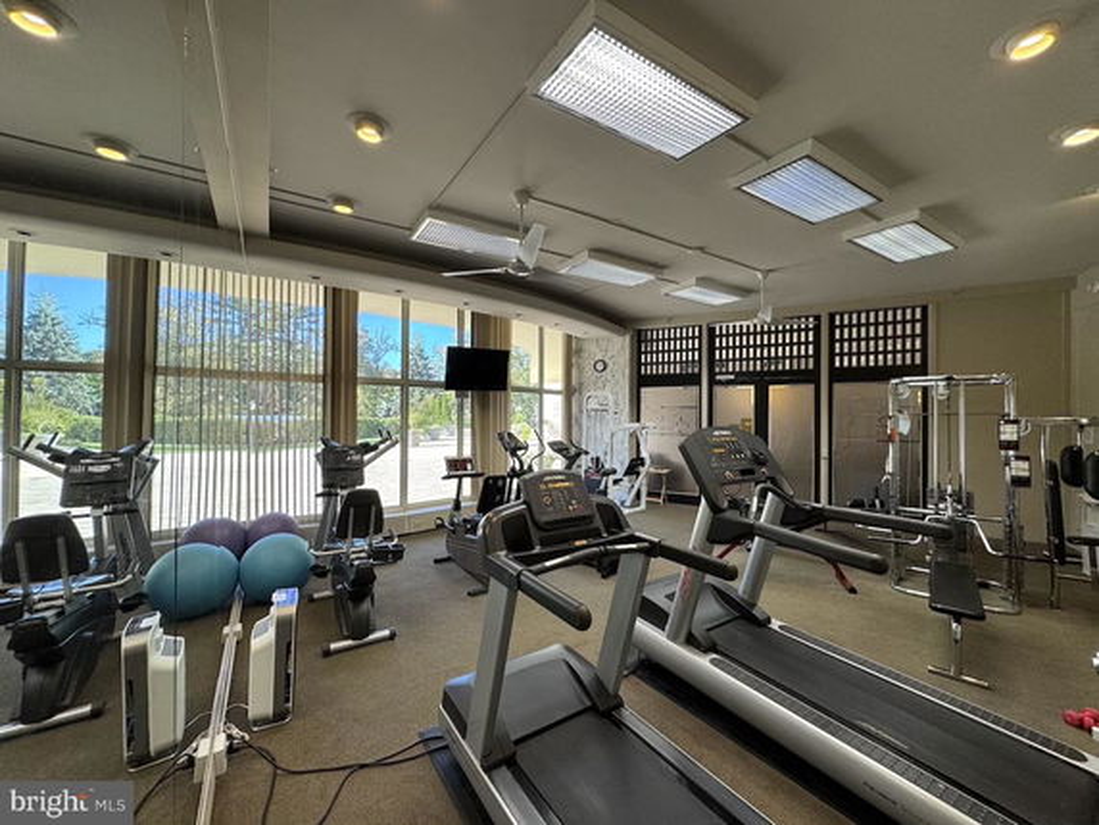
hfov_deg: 102.1
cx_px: 550
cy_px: 412
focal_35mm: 14
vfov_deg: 85.7
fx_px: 444
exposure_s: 1/120
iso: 160
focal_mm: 2.22
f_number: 2.2
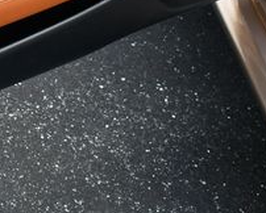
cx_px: -65
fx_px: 843
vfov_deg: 14.1
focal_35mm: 107
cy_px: -32
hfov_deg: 17.0
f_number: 5
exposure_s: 1/250
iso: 400
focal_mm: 18
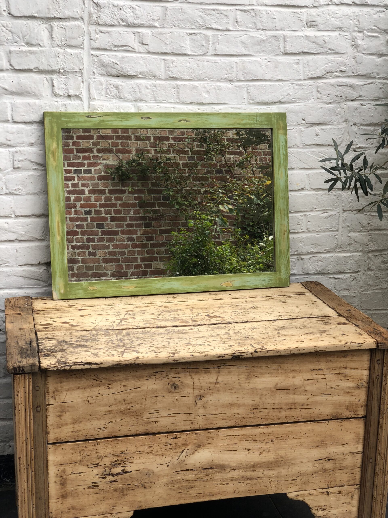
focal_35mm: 52
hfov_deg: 28.0
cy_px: 259
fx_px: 777
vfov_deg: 36.8
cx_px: 194
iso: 16
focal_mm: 6
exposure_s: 1/170
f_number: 2.4
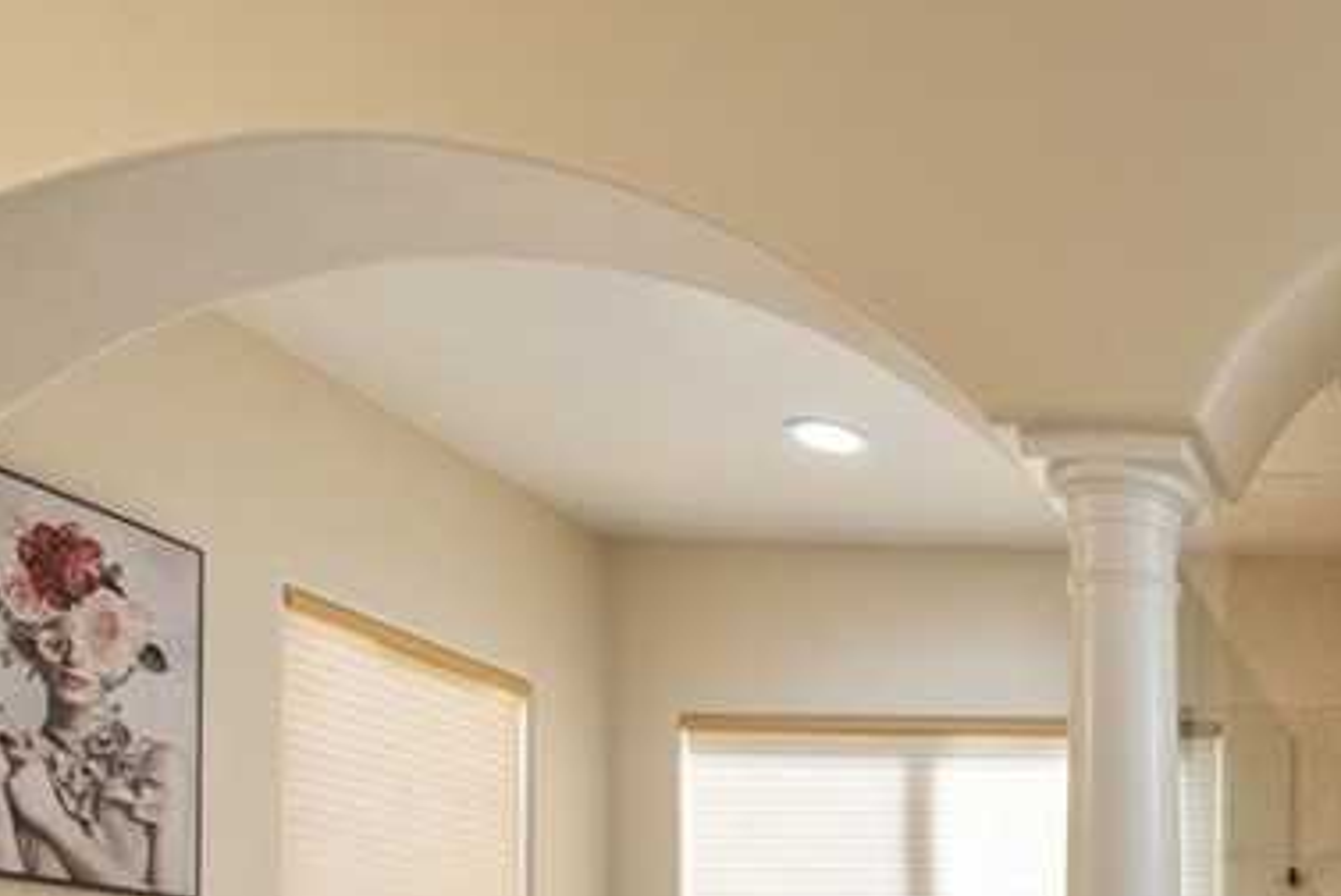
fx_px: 1417
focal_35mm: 38
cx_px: 1522
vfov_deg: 29.8
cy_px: 1086
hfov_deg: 39.8
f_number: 4.5
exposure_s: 1/80
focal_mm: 14
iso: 400
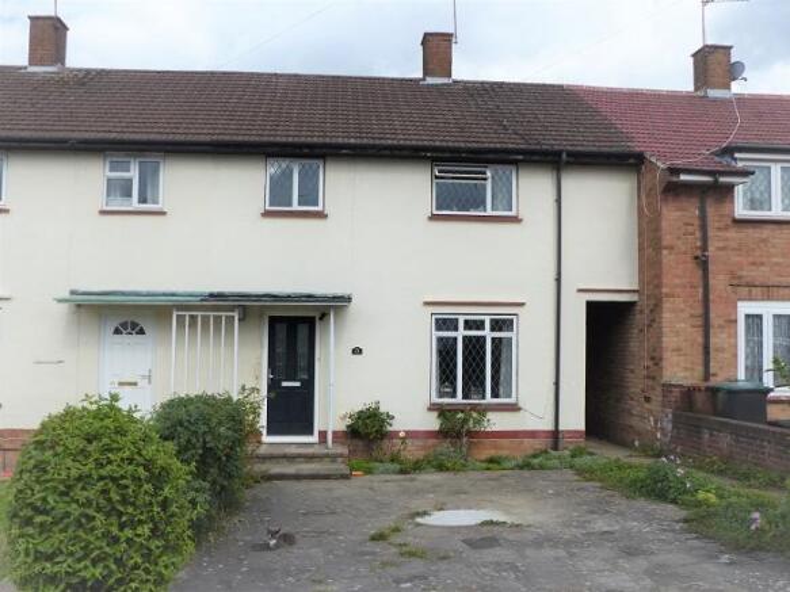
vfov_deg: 45.4
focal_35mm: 31
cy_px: 296
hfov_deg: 58.4
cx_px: 395
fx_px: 707
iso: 100
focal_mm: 5.6
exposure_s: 1/1000
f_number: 4
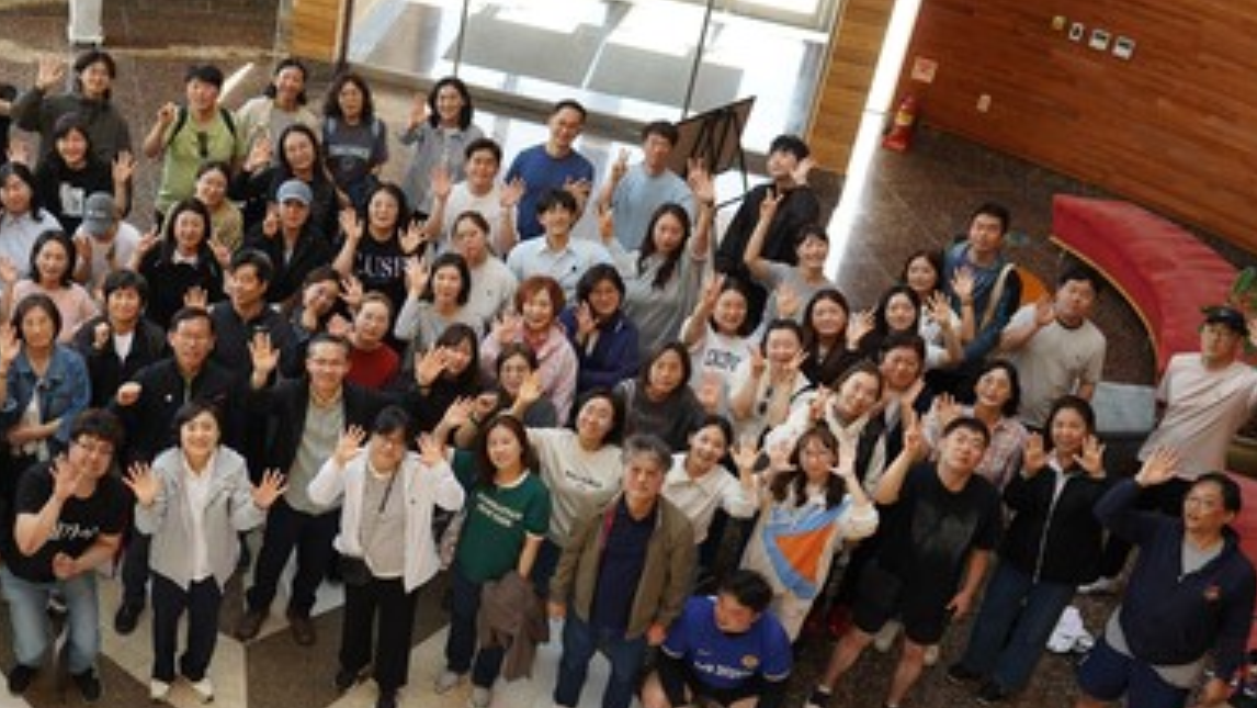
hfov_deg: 39.3
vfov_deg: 23.5
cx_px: 290
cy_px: 412
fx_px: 1700
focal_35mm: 51
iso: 100
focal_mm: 31
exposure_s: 1/80
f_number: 4
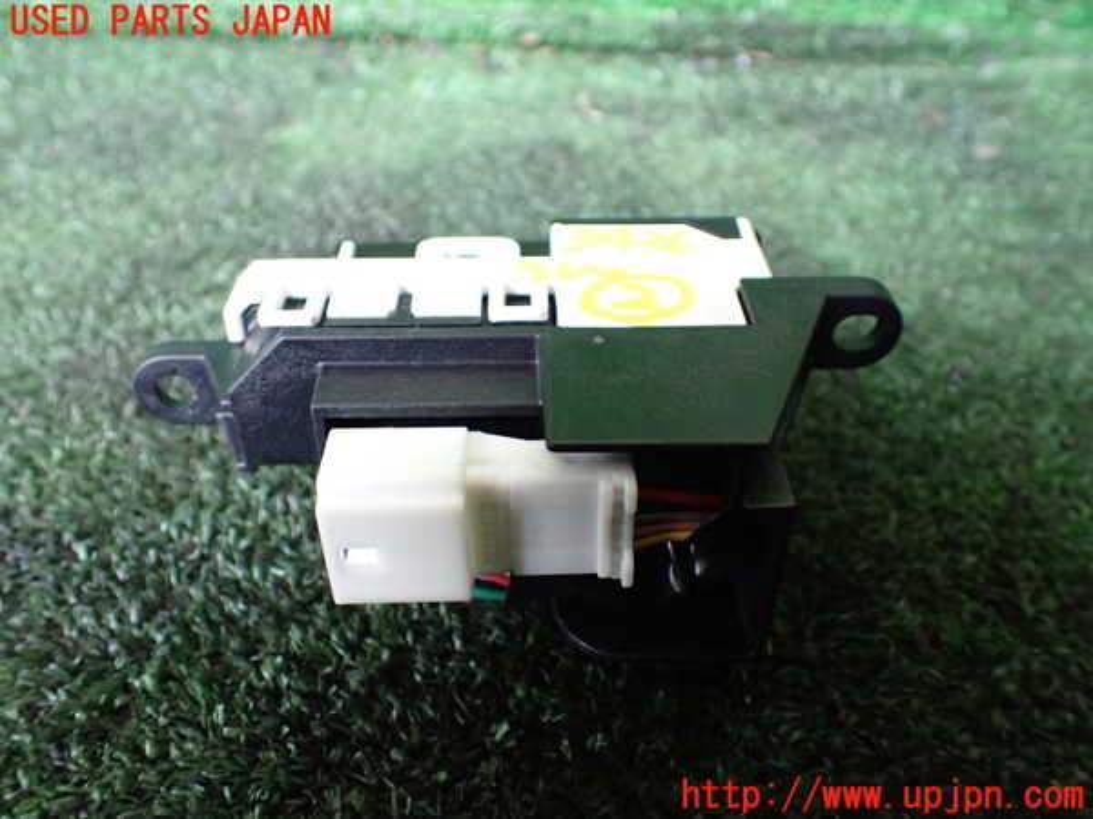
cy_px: 410
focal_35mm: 30
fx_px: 947
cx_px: 546
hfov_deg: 60.0
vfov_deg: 46.8
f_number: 2.3
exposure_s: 1/80
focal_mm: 5.4
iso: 800
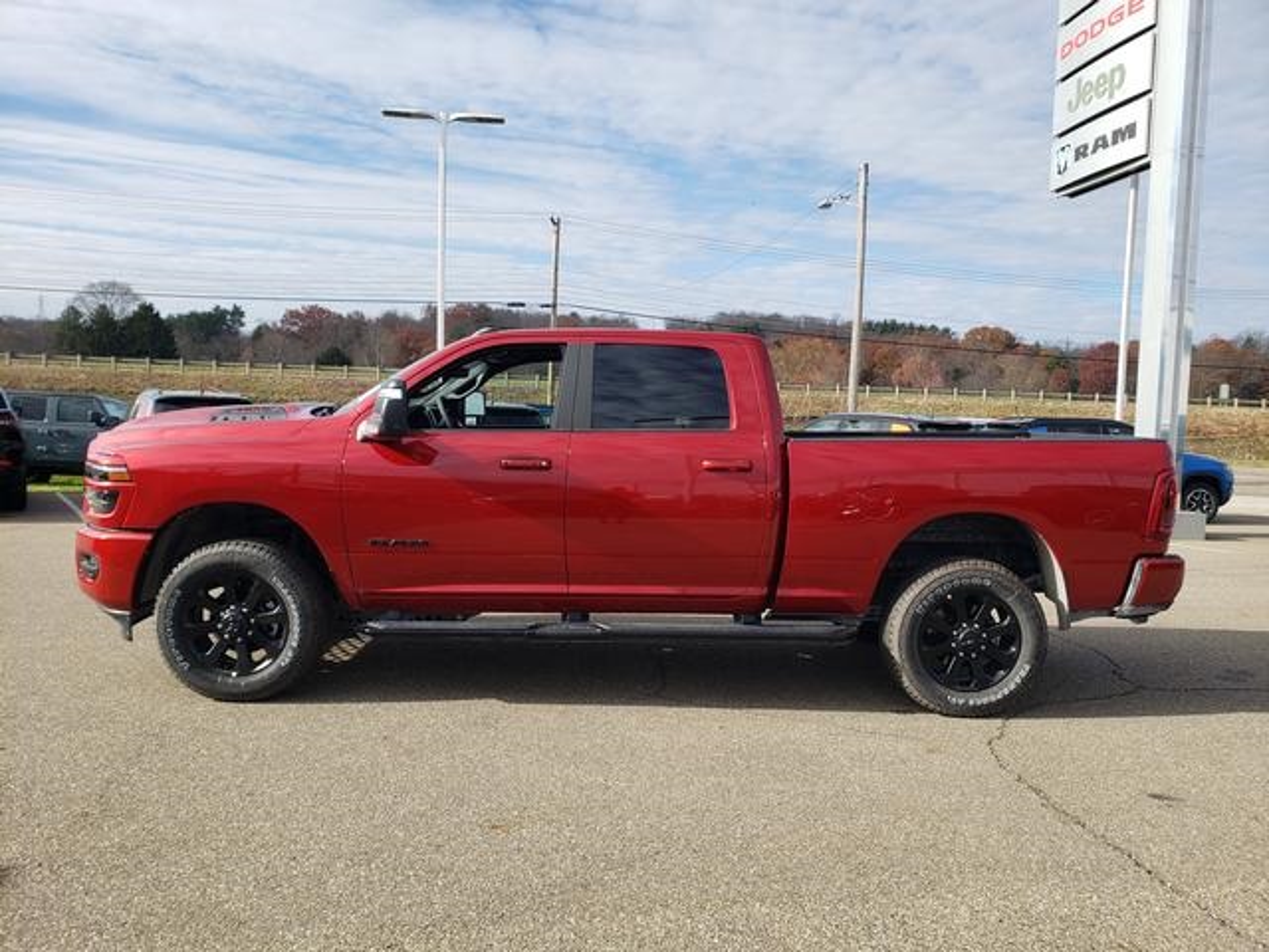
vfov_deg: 53.1
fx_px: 953
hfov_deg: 67.3
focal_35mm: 26
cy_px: 476
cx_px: 634
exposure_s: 1/976
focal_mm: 4.3
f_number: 2.4
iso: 50
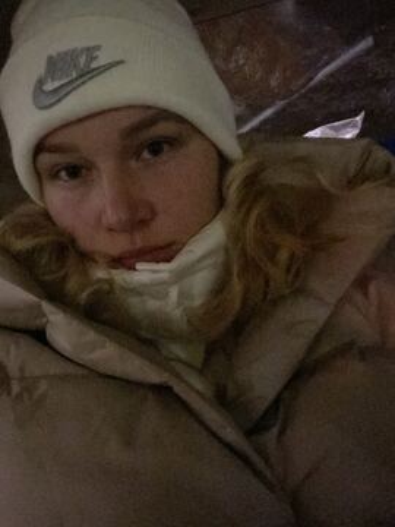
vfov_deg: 60.0
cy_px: 264
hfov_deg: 46.8
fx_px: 456
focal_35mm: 30
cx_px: 198
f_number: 2.2
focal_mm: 2.71
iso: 2000
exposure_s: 1/17
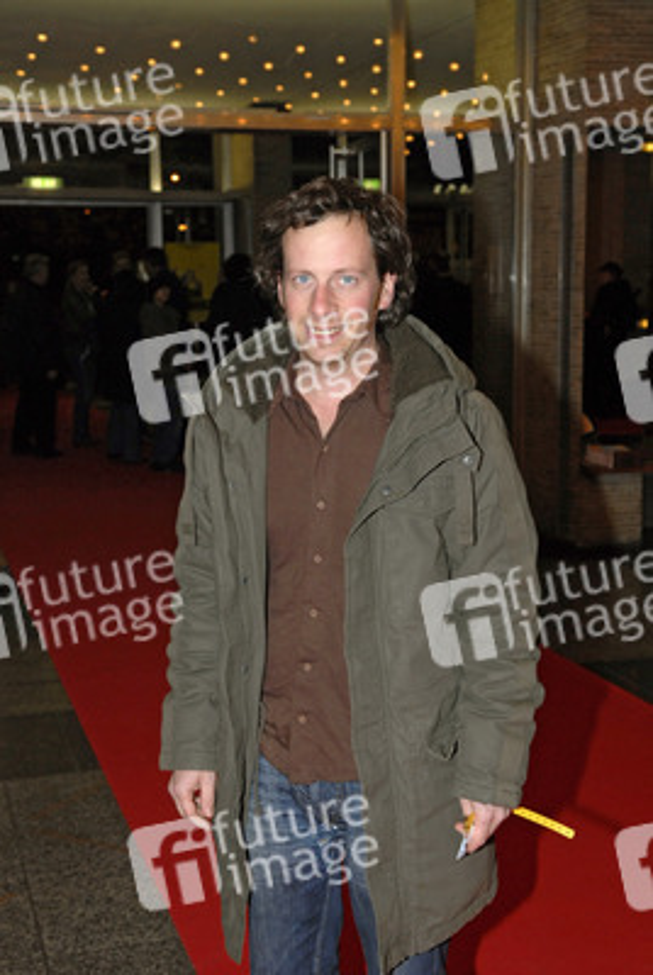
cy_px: 488
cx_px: 326
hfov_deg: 25.8
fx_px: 1423
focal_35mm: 52
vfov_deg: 37.8
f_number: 5.6
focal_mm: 35
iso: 500
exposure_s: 1/100
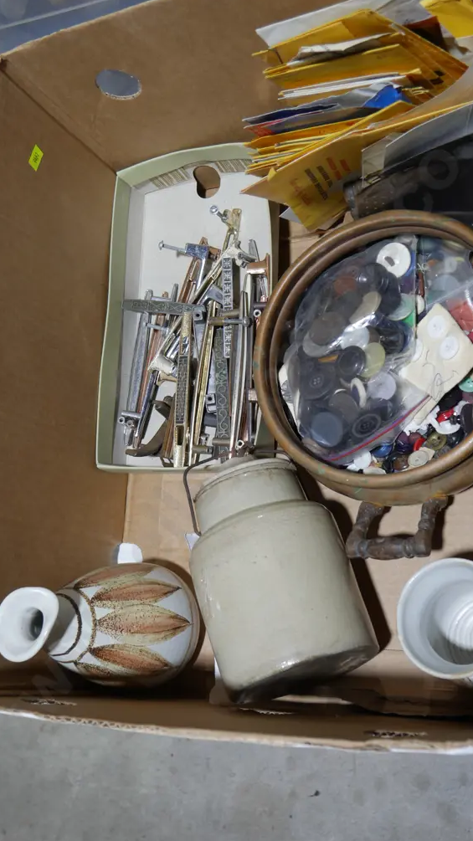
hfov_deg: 29.7
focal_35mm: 40
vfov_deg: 50.5
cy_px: 417
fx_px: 892
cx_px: 252
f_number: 4
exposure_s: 1/60
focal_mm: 18
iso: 200
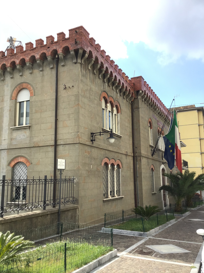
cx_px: 102
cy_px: 136
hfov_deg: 45.4
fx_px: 244
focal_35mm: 31
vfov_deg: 58.4
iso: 25
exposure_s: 1/578
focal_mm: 3.3
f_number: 2.4
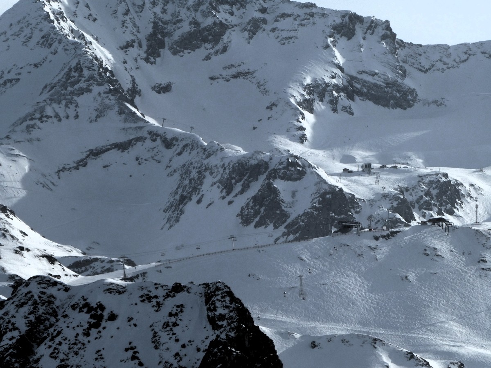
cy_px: 184
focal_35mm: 431
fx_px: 6113
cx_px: 246
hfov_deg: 4.6
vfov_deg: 3.5
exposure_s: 1/800
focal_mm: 77.3
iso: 80
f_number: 6
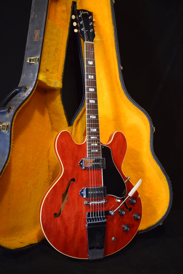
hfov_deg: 33.0
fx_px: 309
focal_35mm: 40
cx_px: 92
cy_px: 137
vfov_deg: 47.9
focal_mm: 27
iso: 2500
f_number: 4
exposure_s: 1/60
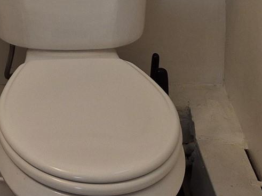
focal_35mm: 96
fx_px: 726
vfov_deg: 13.3
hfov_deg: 19.3
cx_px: -51
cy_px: -191
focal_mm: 5.4
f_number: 1.8
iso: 80
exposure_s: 1/120
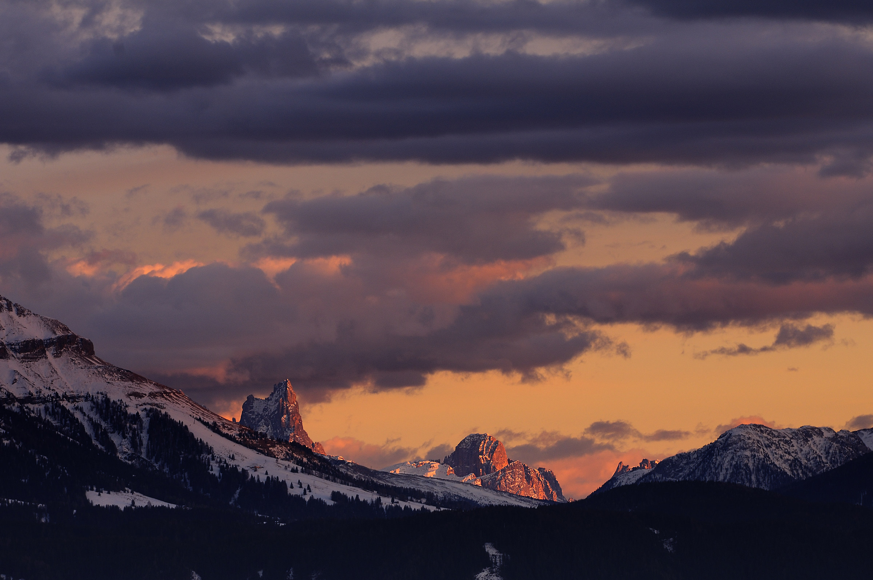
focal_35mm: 292
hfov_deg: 7.1
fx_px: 7084
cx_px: 436
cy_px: 290
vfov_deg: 4.7
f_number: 9
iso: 200
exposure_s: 1/30
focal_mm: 195
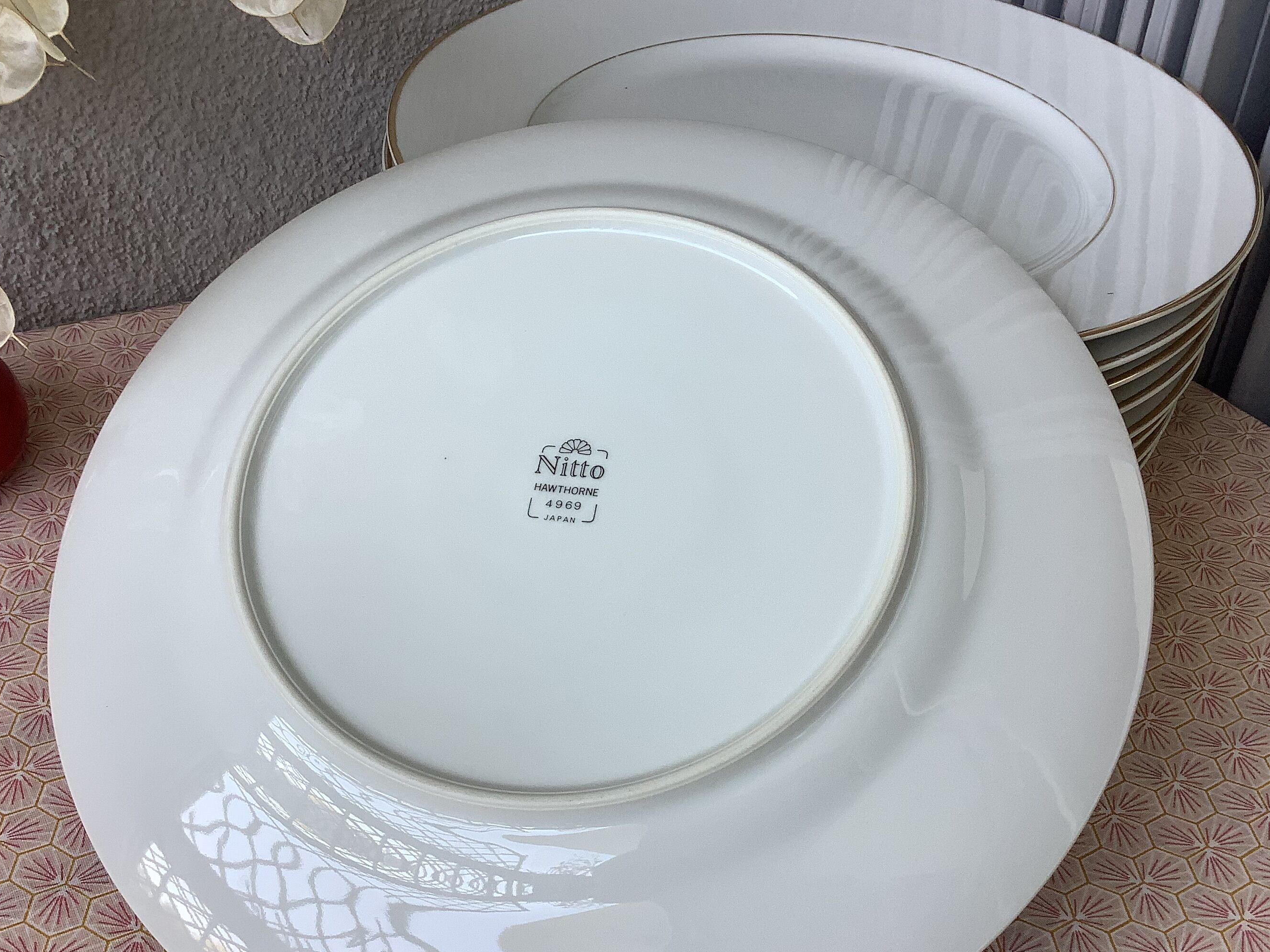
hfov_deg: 49.0
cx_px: 619
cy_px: 567
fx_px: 1394
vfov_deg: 37.6
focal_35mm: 38
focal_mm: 3.3
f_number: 2.4
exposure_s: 1/120
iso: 50
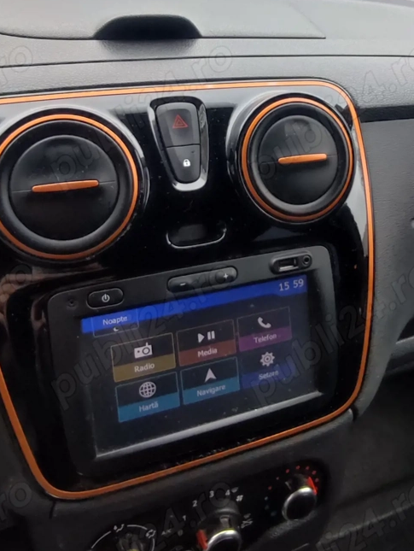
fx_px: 525
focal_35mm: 33
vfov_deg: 53.5
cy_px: 159
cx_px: 240
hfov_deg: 42.9
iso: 144
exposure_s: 1/100
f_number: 2.2
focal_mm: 1.65
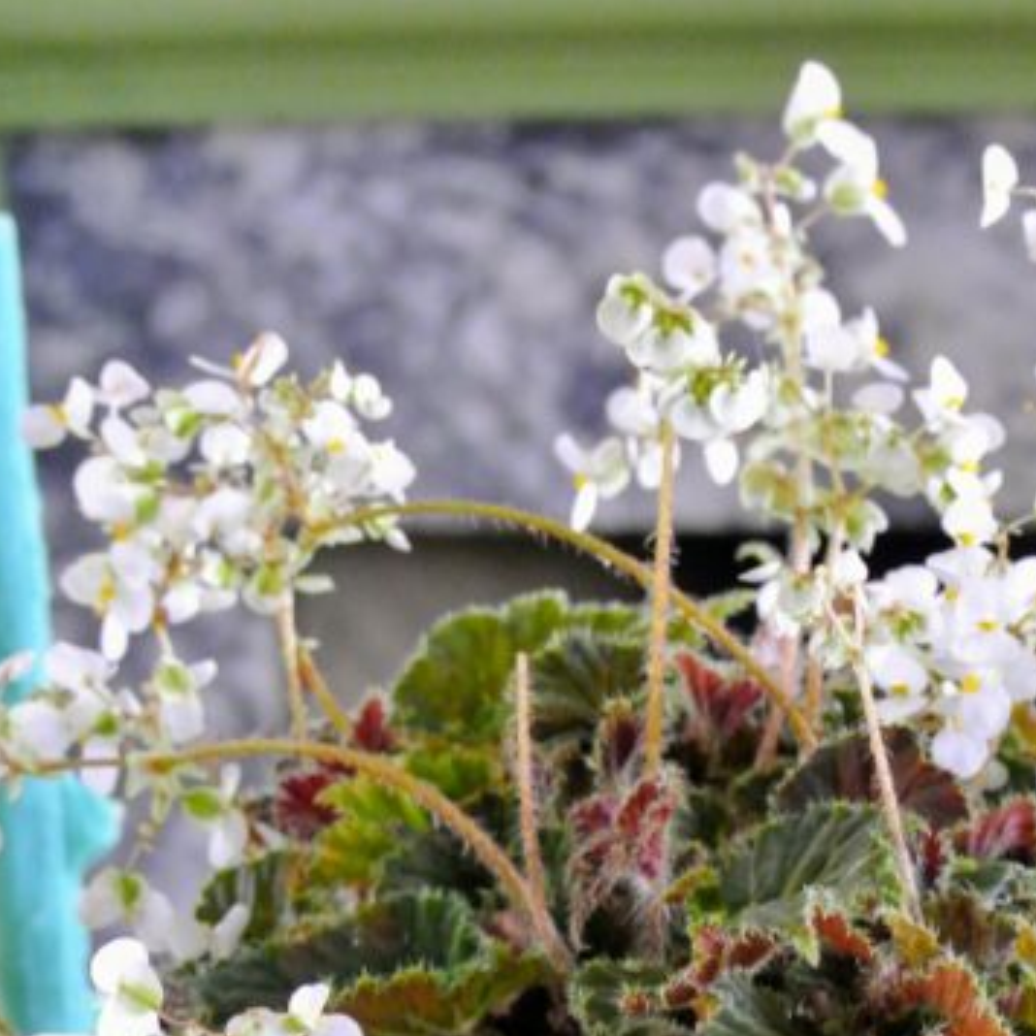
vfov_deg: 8.8
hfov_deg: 8.8
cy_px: 1112
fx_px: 6704
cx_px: 982
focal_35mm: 198
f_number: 3.8
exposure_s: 1/8
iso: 800
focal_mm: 30
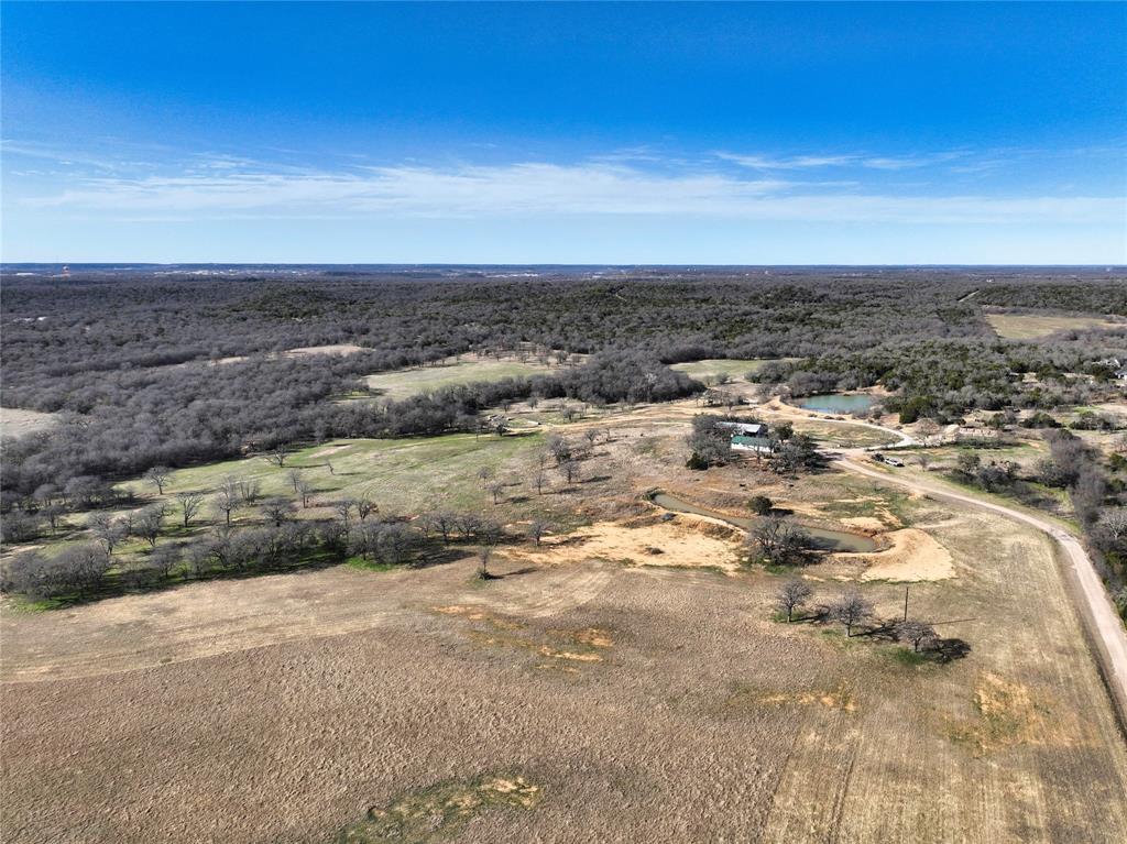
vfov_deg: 56.8
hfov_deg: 71.6
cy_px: 422
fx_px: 781
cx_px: 564
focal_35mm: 24
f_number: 2.8
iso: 140
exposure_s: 1/2000
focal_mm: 12.29
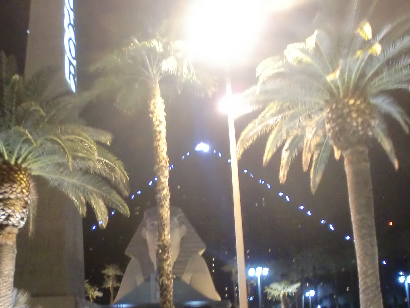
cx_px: 101
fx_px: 545
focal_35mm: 46
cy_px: 255
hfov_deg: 40.1
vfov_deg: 30.6
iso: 400
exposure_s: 1/8
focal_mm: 4.65
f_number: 2.6
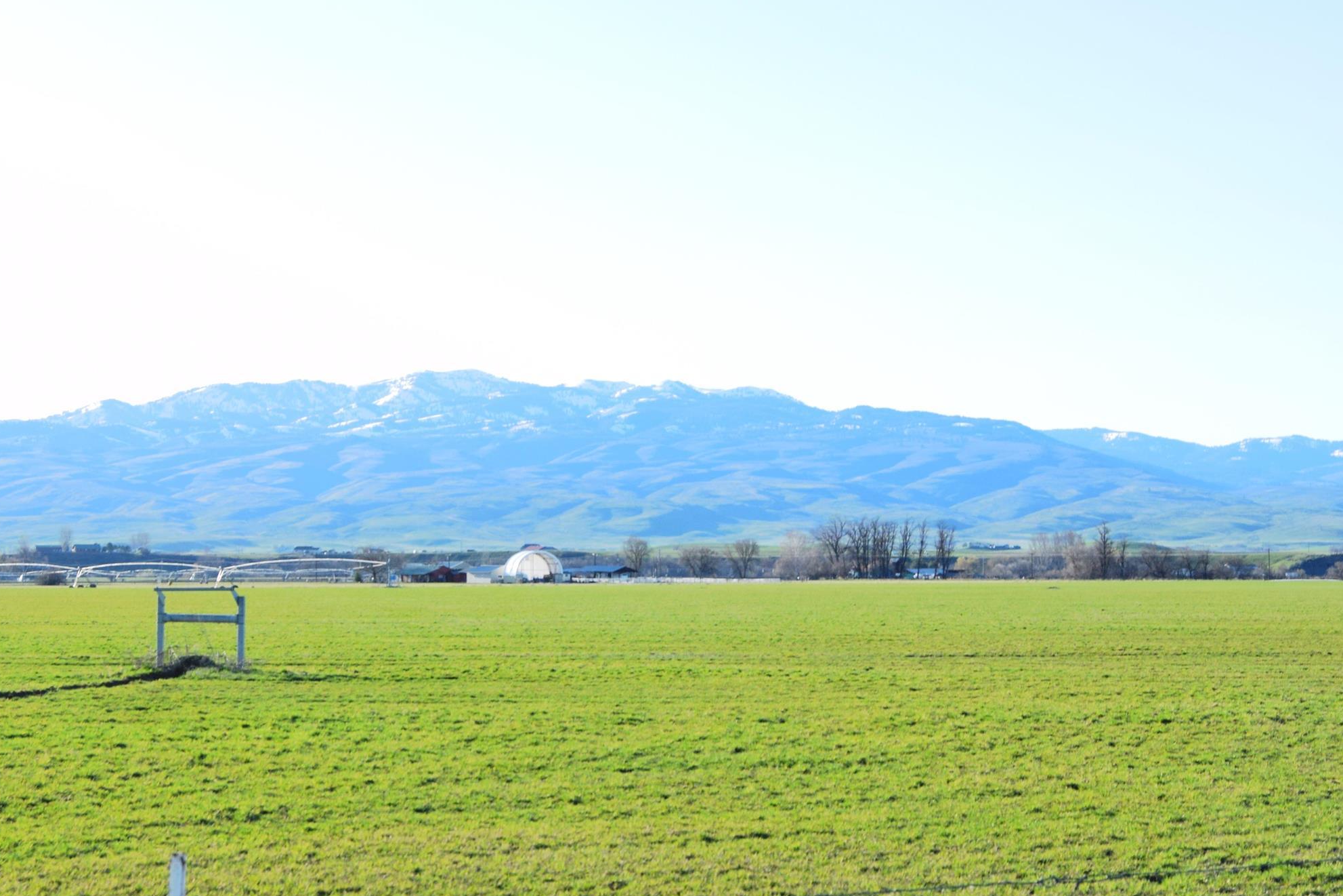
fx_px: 2947
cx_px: 629
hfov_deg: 25.7
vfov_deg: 17.2
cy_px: 569
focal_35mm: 79
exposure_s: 1/250
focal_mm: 34
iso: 400
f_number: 8
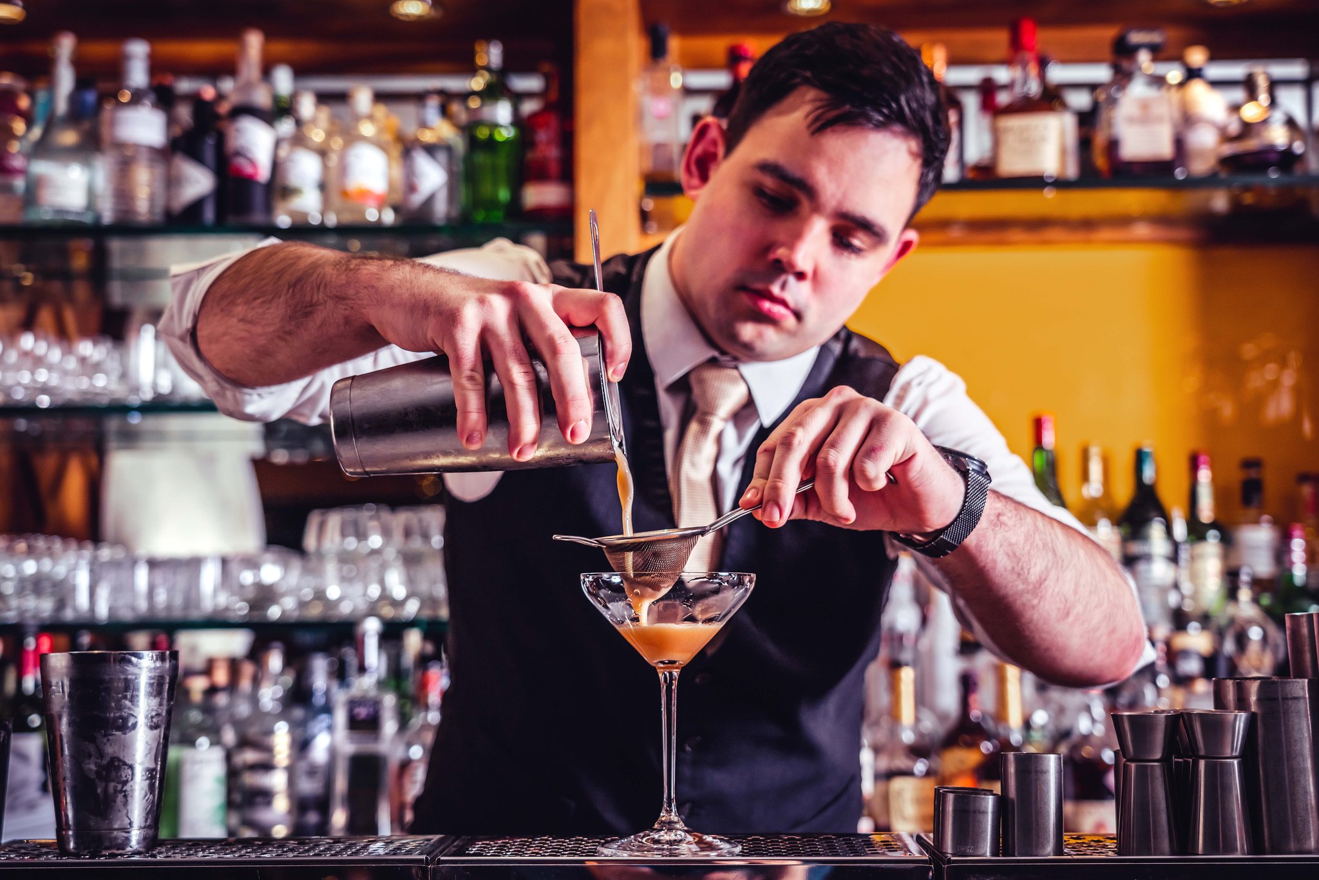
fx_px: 2052
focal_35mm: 56
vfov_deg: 24.2
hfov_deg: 35.6
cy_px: 440
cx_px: 660
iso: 500
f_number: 4
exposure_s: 1/250
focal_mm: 56
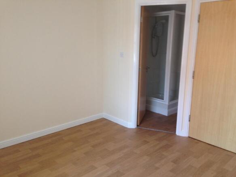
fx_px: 225
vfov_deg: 42.9
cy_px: 88
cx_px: 118
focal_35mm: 33
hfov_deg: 55.4
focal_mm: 4.12
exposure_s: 1/20
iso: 64
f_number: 2.4
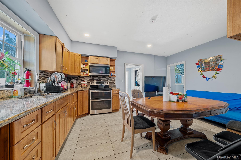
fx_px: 80
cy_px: 80
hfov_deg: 112.6
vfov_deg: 90.0
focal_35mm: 12
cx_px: 120
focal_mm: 12
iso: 100
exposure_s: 5
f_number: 8
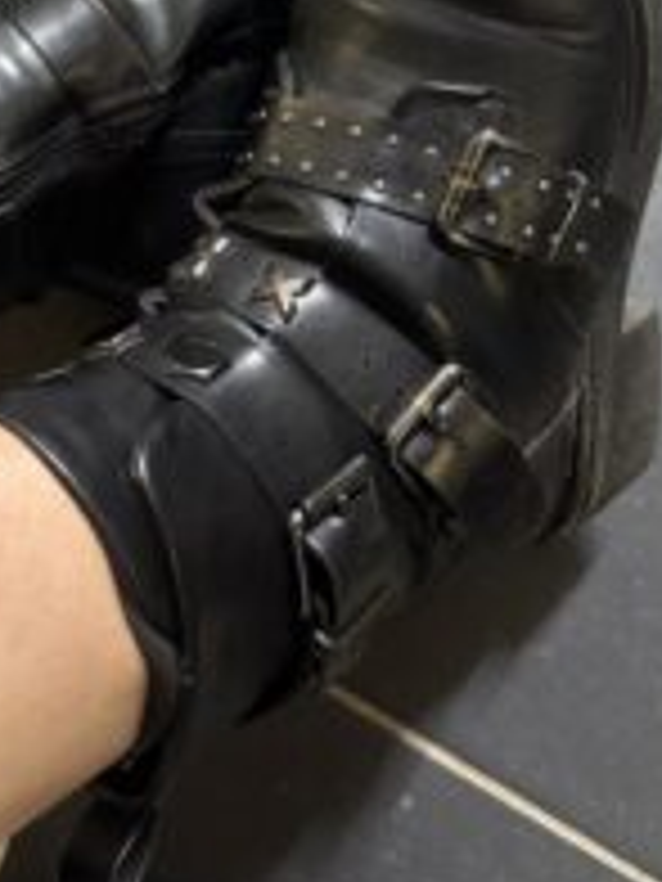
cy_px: 81
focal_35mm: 49
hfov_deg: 29.7
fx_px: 1249
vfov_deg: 36.4
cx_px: 315
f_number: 1.78
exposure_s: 1/33
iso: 640
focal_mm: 6.76
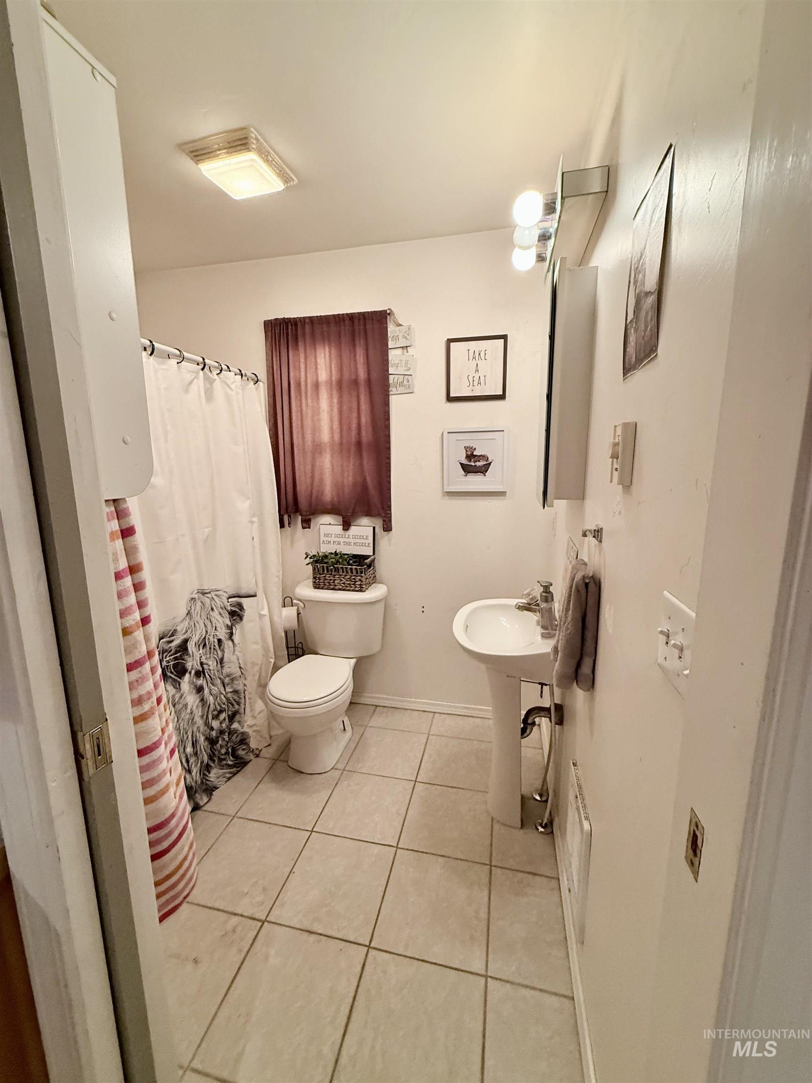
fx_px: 438
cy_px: 542
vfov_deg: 102.1
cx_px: 406
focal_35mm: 14
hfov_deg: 85.7
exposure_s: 1/60
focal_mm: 2.22
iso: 400
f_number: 2.2
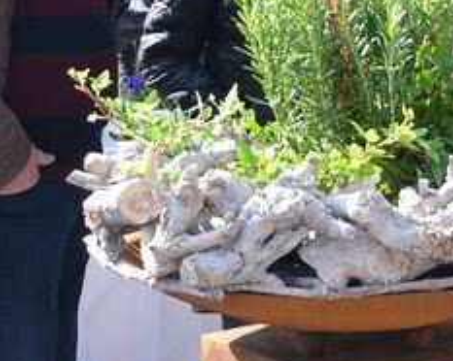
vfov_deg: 10.5
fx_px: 1942
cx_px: 750
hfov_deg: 12.4
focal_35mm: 145
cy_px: -56
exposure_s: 1/100
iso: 100
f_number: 5
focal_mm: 24
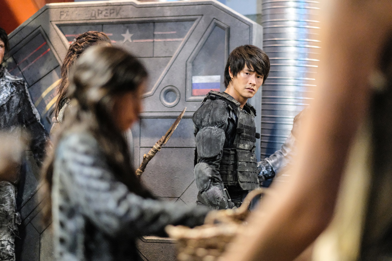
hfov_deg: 24.2
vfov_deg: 16.3
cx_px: 196
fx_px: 915
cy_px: 130
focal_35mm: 84
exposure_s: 1/125
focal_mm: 56
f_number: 1.4
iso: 8000
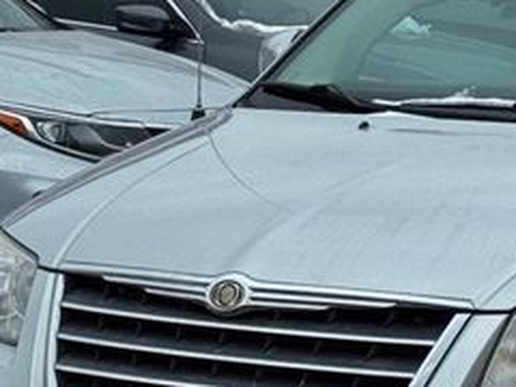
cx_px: 531
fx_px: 3056
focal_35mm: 205
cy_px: 99
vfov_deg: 7.2
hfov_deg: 9.6
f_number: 1.78
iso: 64
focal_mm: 6.76
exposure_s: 1/1458
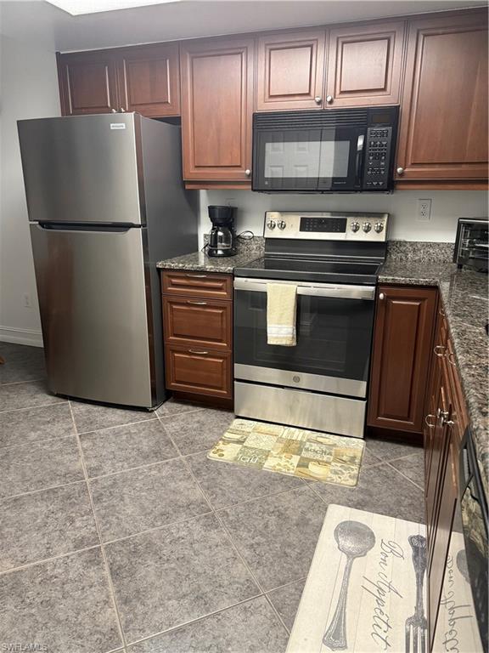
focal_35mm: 24
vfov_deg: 71.6
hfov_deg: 56.8
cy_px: 326
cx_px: 244
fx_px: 452
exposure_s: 1/60
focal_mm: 6.76
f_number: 1.78
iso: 320
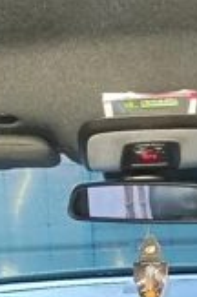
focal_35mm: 64
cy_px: 330
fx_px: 528
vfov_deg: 28.5
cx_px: 131
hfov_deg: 21.1
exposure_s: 1/25
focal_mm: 4.65
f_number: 1.8
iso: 320
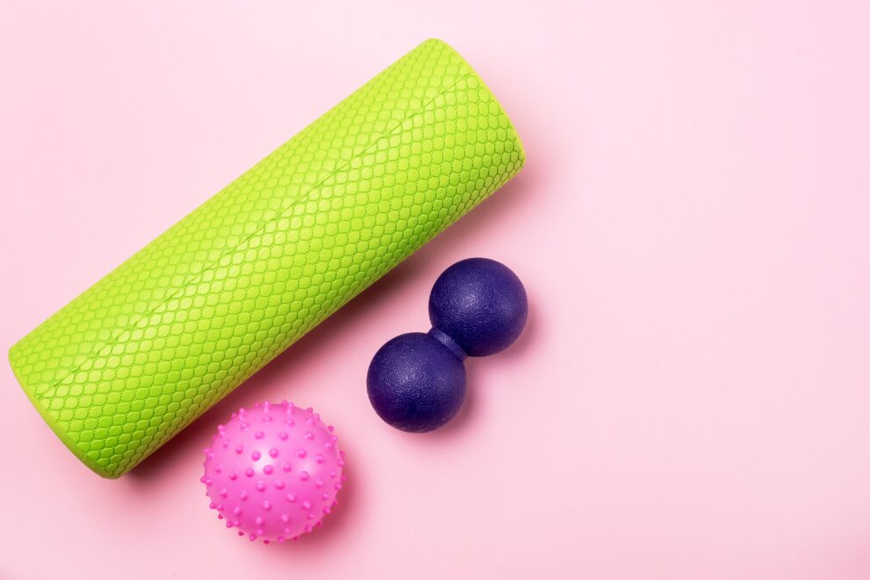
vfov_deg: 26.5
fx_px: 1232
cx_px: 435
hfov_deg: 38.9
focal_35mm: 51
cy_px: 290
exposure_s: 1/125
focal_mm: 50
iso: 800
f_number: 8
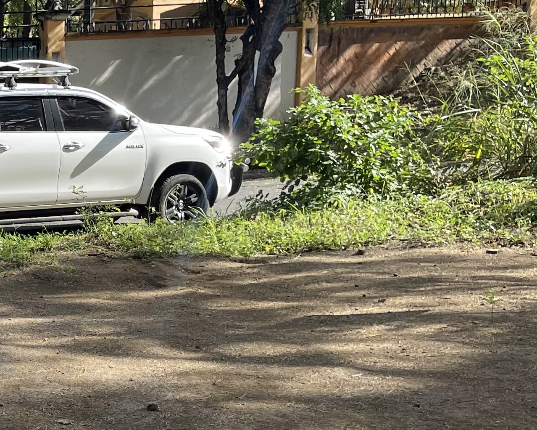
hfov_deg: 20.7
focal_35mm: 77
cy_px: 384
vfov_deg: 19.6
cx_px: -295
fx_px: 1224
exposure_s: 1/1188
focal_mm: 5.1
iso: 32
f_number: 1.6
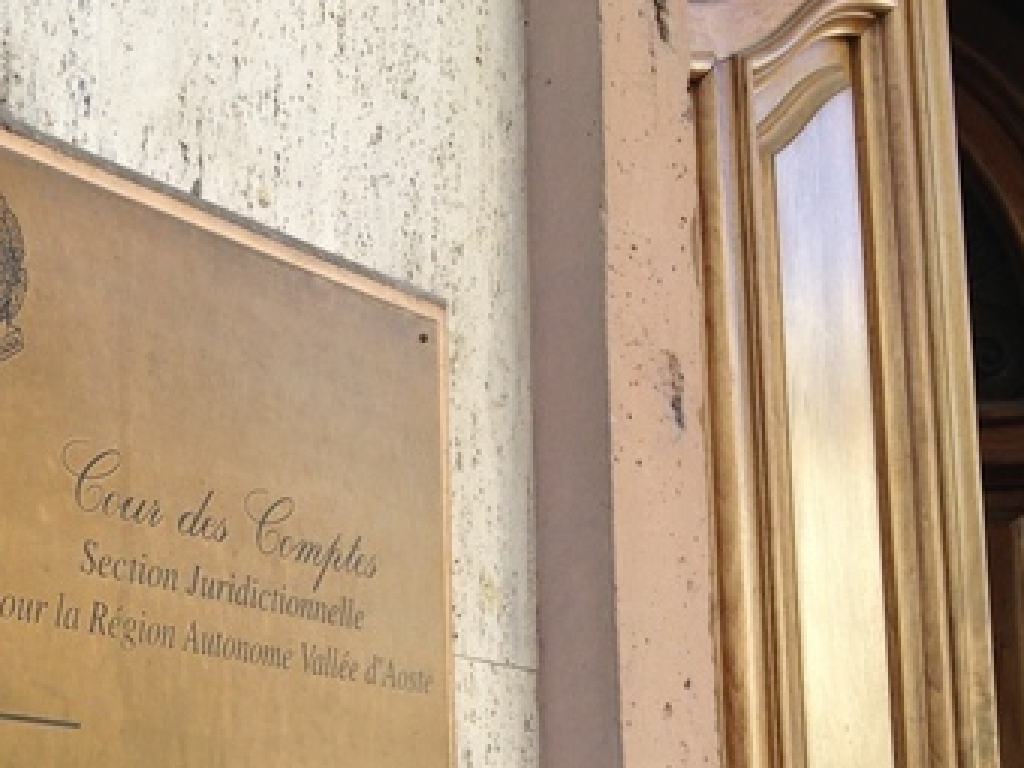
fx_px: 2130
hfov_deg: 26.0
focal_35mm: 72
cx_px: 60
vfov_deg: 20.1
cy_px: 664
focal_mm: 4.28
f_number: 2.4
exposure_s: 1/263
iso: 50
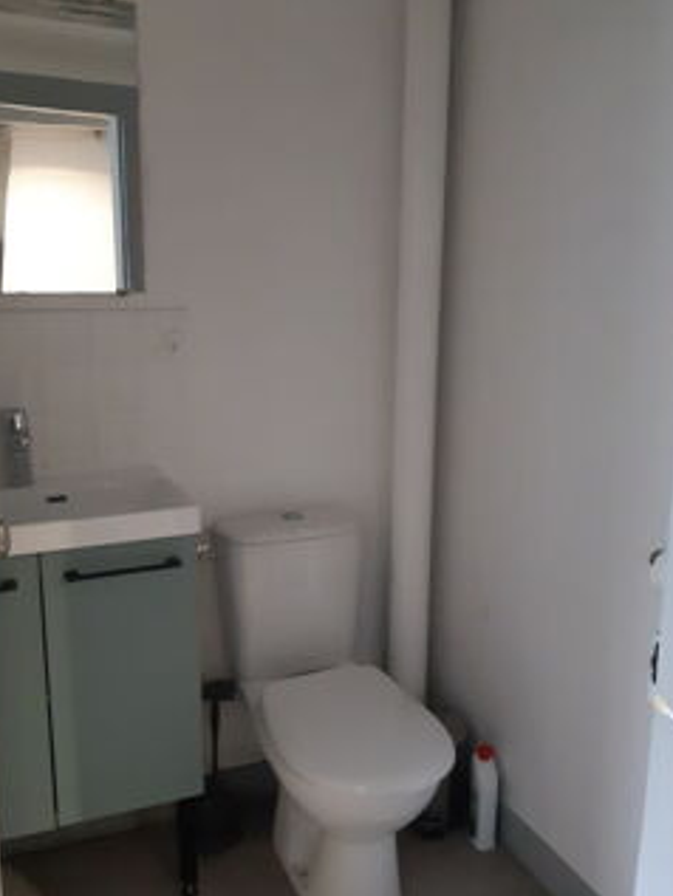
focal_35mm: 35
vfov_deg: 52.6
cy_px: 462
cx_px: 331
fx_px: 907
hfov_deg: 40.7
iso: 400
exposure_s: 1/25
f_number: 1.7
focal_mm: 3.93
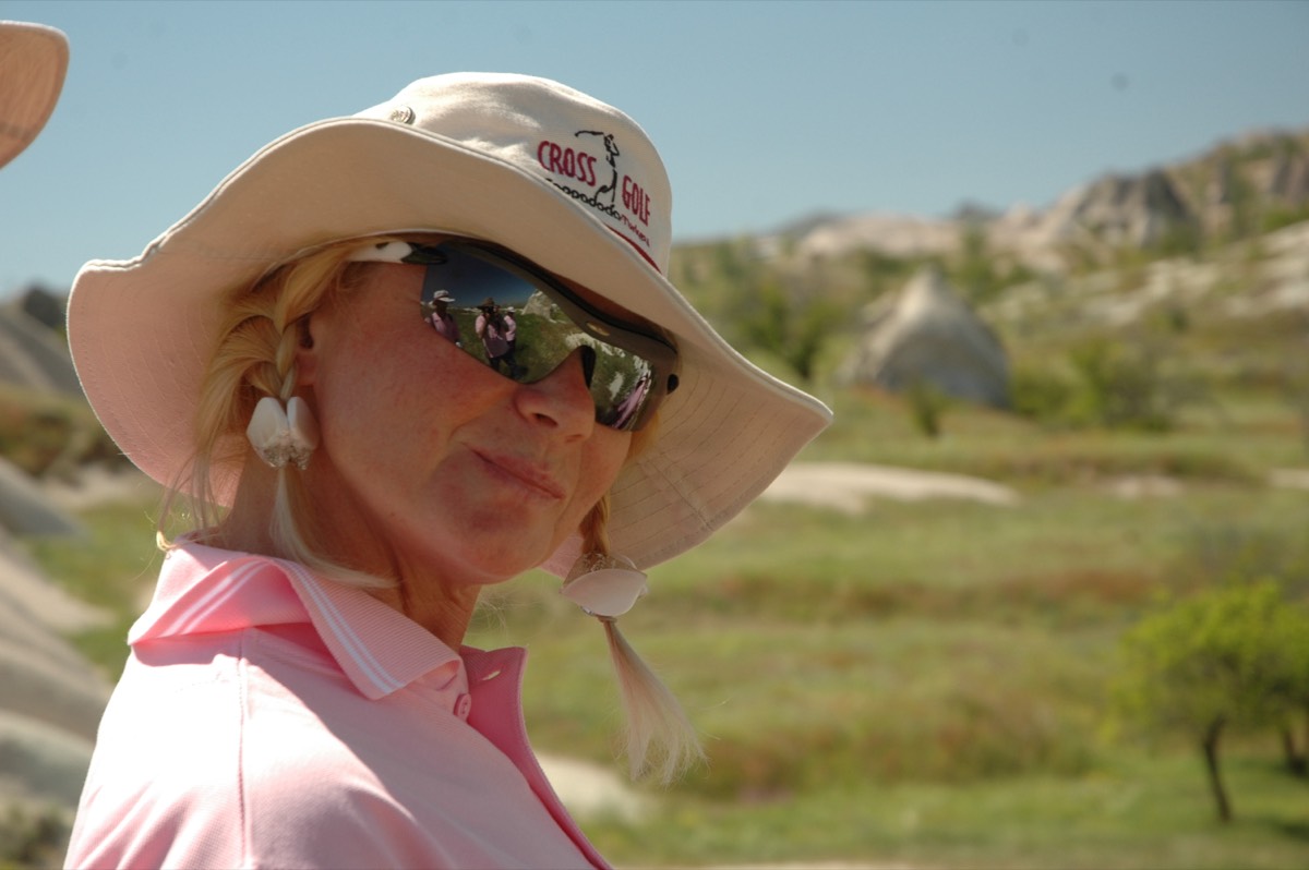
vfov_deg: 14.7
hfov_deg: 21.9
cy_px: 435
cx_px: 654
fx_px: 3379
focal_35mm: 93
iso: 200
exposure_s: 1/200
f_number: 7.1
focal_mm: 62
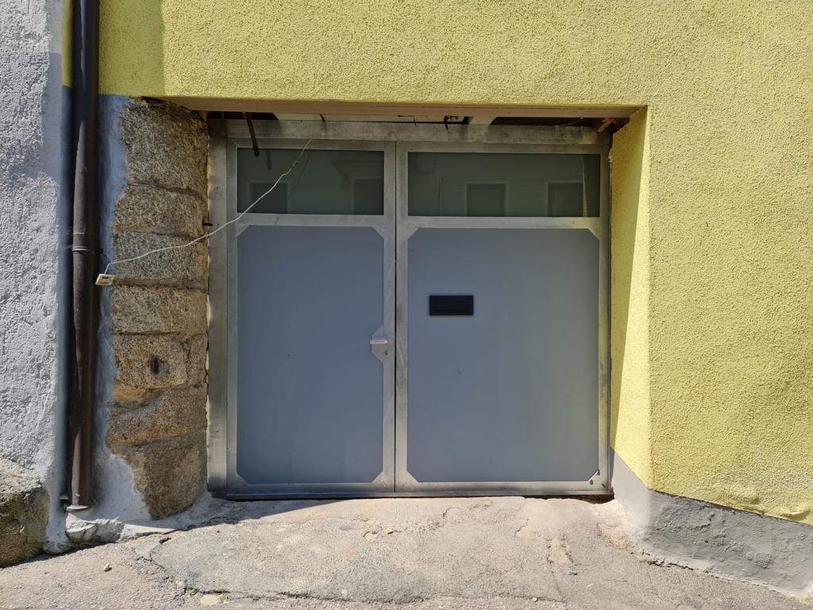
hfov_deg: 69.4
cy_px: 305
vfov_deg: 54.9
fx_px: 587
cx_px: 406
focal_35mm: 25
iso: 50
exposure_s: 1/746
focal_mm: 7
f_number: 1.8
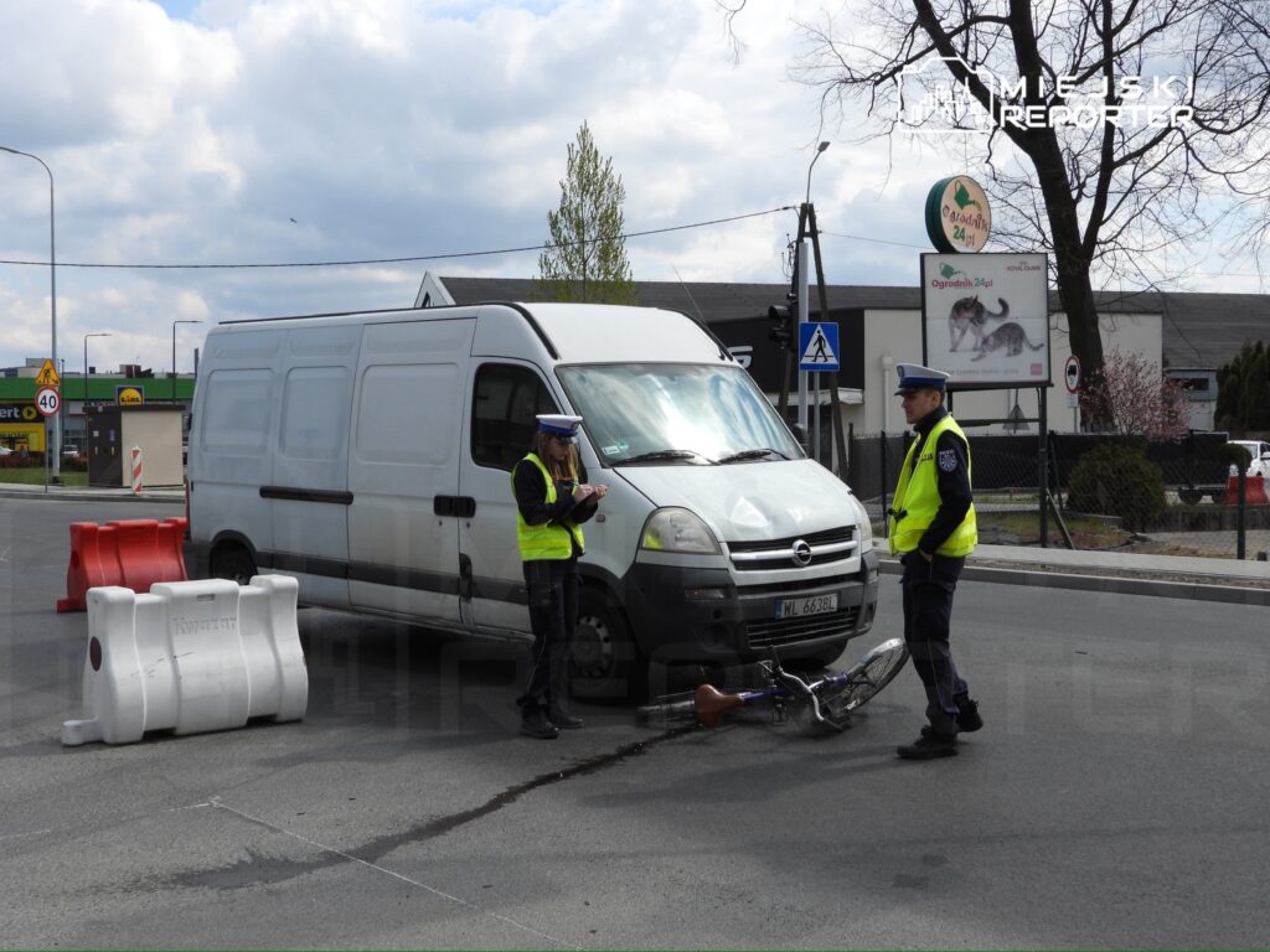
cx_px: 635
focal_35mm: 44
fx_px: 1614
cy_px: 476
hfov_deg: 42.9
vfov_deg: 32.9
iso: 100
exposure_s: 1/1600
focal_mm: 7.9
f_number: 3.2
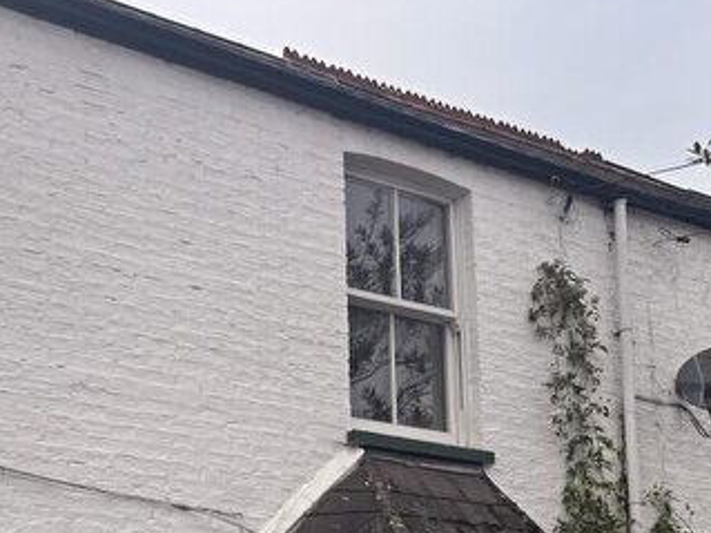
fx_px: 1170
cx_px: 169
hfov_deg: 33.1
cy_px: 554
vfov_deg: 24.3
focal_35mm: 57
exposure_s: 1/2179
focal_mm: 5.1
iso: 50
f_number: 1.6
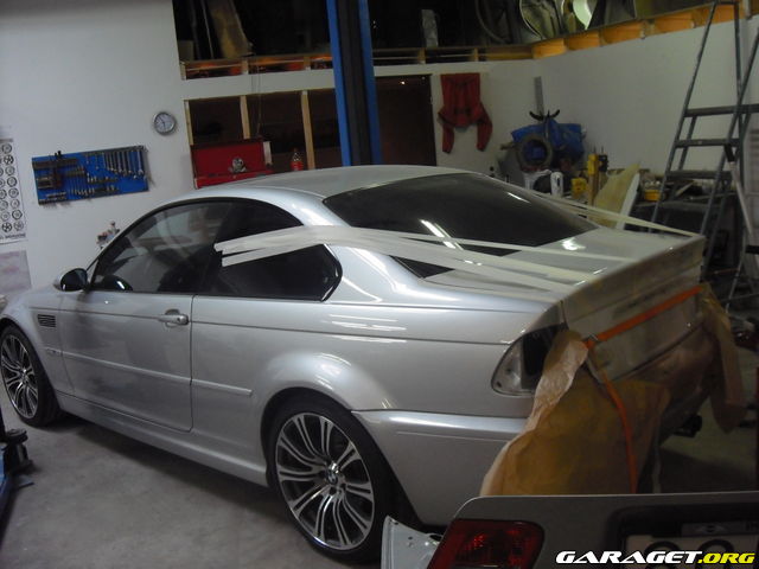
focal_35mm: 37
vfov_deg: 38.7
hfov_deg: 50.1
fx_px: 811
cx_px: 380
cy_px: 284
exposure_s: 1/60
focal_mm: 6.2
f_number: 2.7
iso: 400
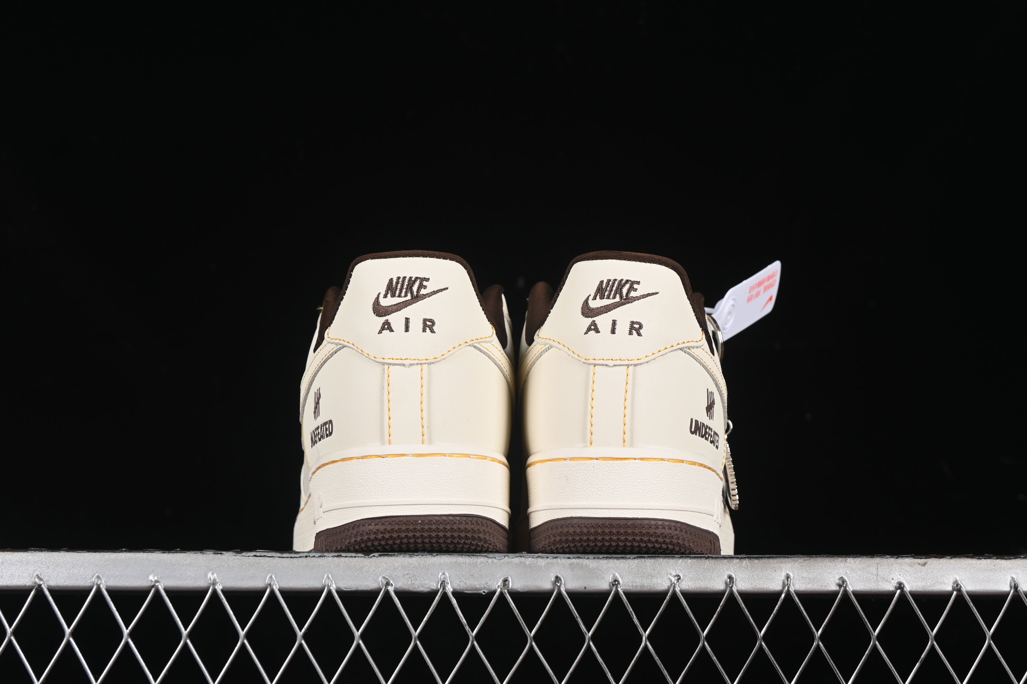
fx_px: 2139
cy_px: 342
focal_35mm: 75
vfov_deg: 18.2
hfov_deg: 27.0
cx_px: 514
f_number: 8
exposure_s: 1/80
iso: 160
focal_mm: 50
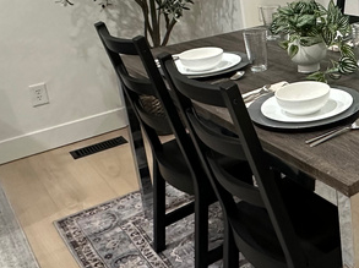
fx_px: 508
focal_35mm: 49
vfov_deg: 28.8
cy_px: 47
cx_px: 391
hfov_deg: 34.0
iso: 320
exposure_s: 1/60
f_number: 2.2
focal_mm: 2.22
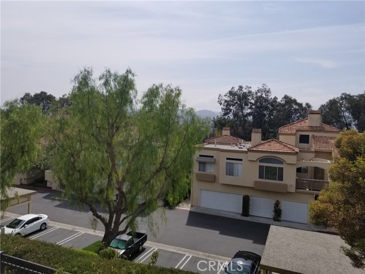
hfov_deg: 67.3
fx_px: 274
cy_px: 137
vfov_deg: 53.1
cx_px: 182
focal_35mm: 26
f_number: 1.7
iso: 50
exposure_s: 1/5456
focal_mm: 4.25
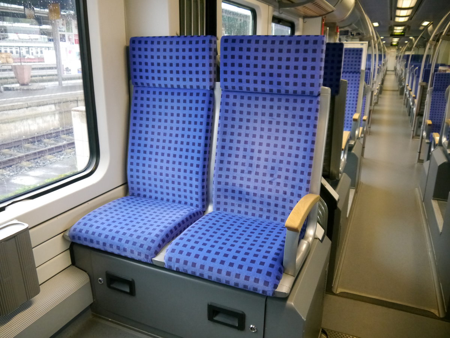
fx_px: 364
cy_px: 169
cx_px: 225
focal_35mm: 28
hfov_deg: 63.4
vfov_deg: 49.7
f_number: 3.5
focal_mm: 14
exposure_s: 1/60
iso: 2000
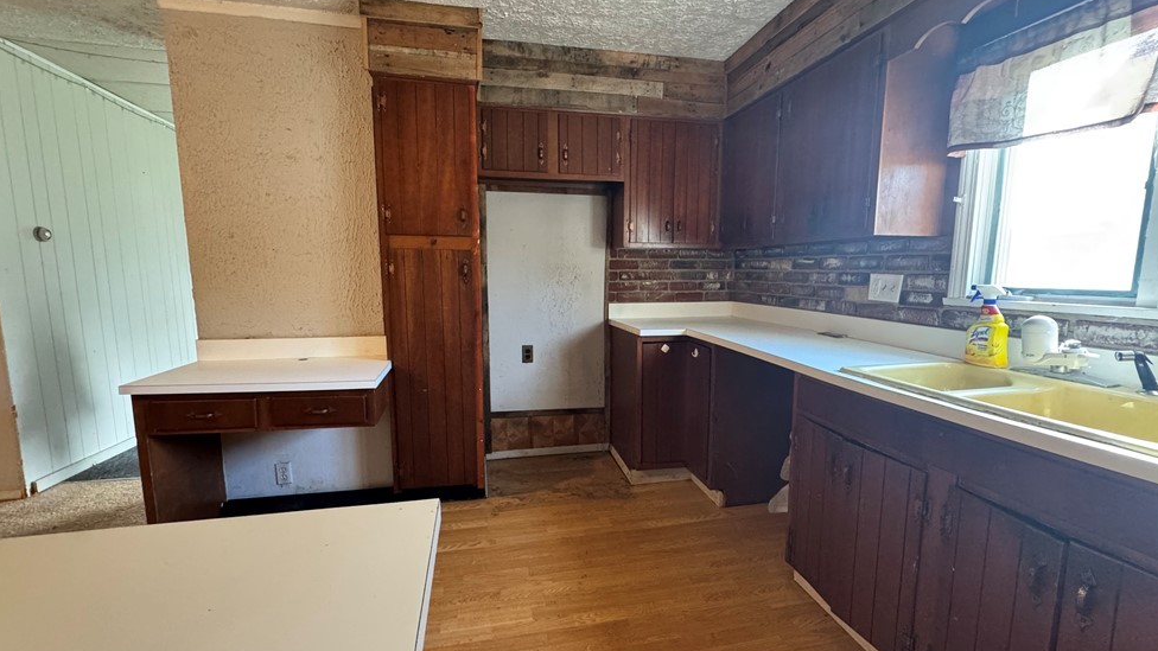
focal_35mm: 16
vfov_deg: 67.1
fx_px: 491
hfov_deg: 99.4
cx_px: 586
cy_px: 338
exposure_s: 1/60
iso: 800
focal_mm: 2.22
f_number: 2.2
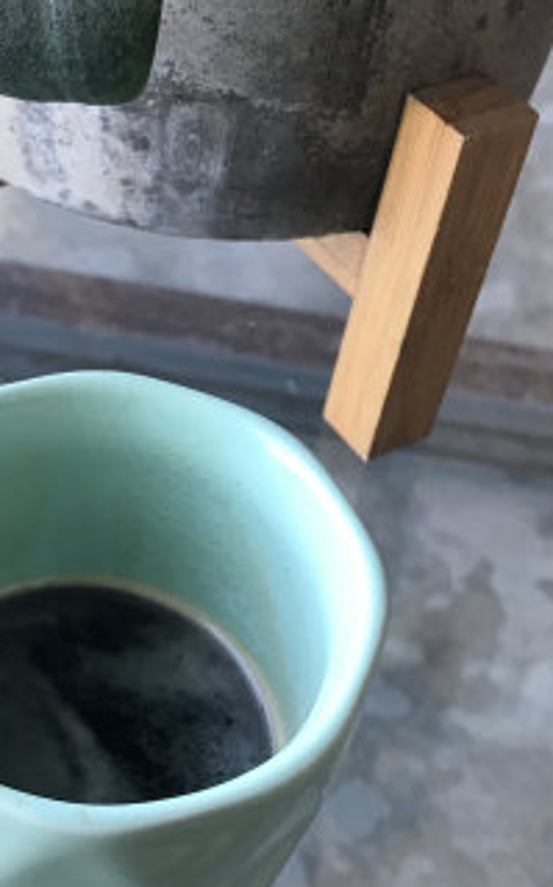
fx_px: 1376
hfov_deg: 22.4
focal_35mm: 57
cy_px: 395
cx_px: 118
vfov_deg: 35.7
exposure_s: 1/30
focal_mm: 3.99
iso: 20
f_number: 1.8
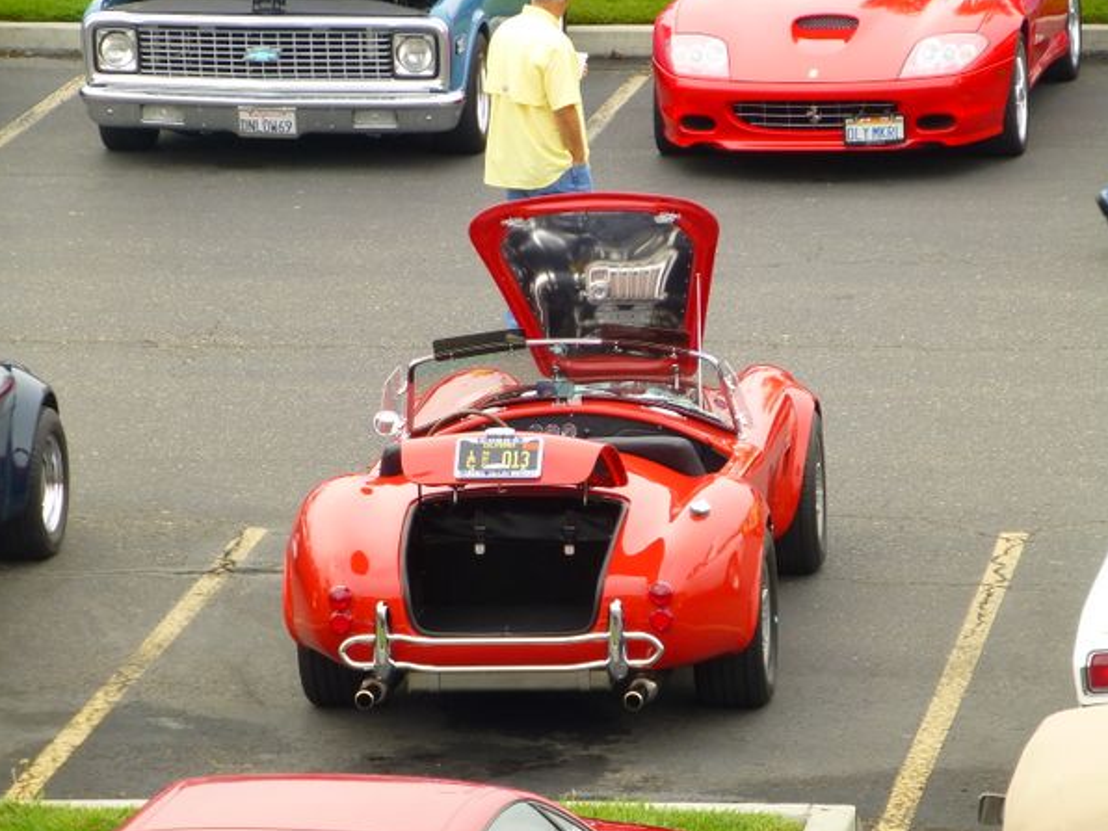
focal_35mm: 248
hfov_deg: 8.0
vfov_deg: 6.0
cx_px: 560
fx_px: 7938
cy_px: 402
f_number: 5.6
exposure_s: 1/80
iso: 200
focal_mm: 41.3
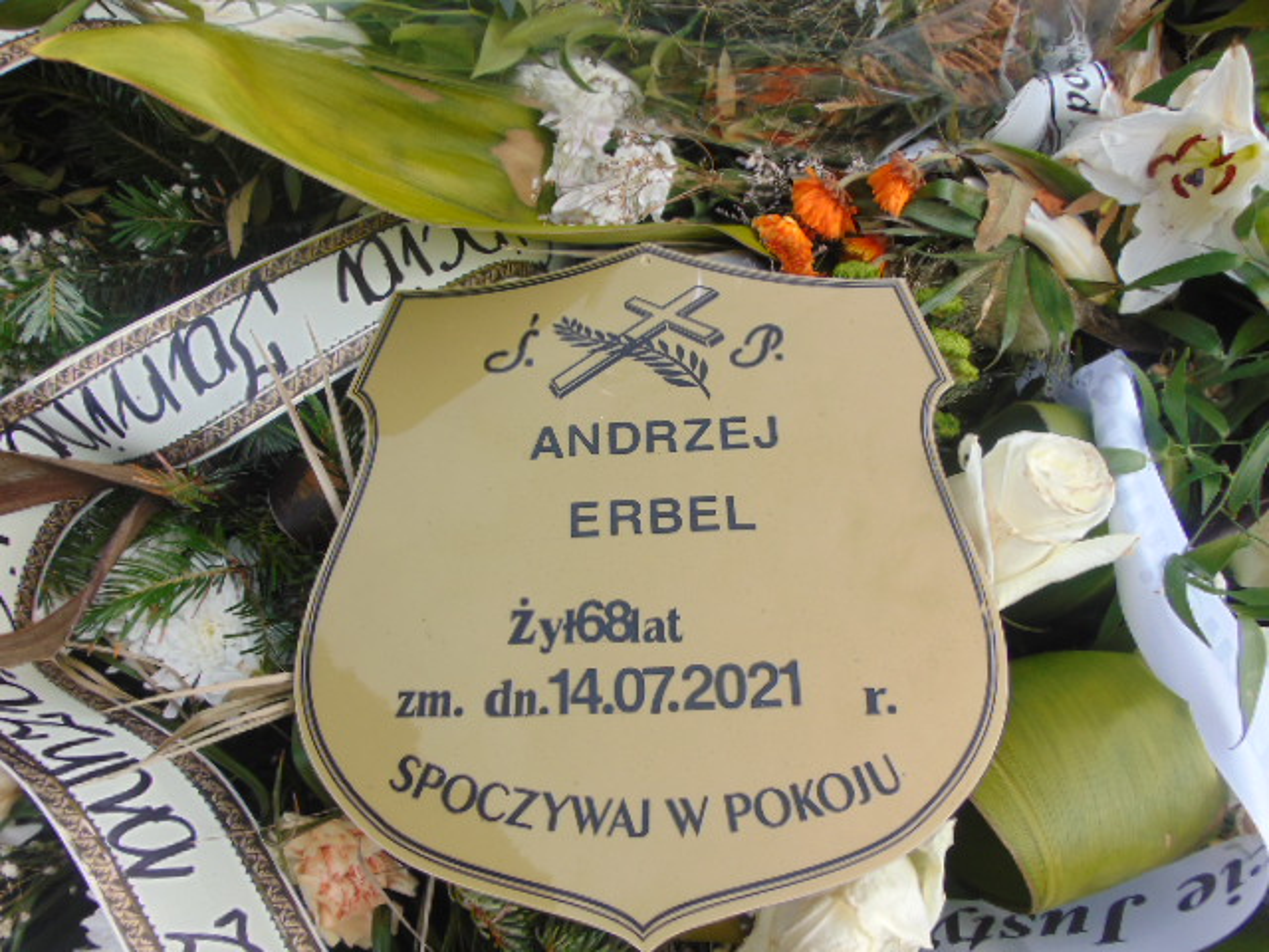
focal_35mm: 25
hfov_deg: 69.4
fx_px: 916
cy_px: 476
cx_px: 634
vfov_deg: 54.9
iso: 80
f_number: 7.7
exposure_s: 1/200
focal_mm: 4.5
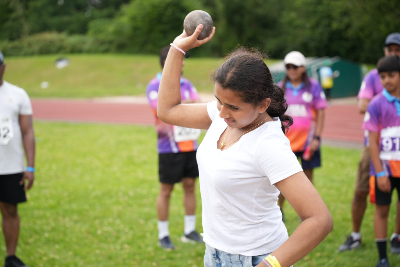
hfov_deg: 28.8
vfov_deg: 19.5
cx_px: 200
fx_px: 778
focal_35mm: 70
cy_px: 134
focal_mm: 70
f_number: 2.8
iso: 250
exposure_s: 1/1000
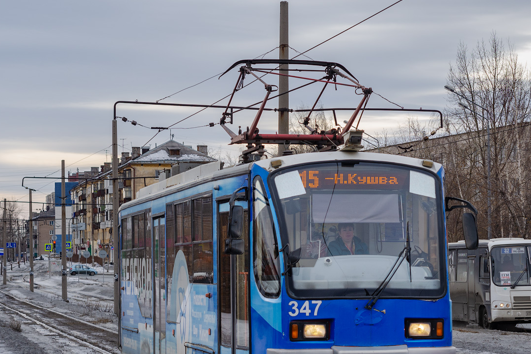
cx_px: 294
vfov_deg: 13.1
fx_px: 1534
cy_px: 224
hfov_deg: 19.6
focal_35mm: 104
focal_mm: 50
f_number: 6.3
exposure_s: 1/400
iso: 100
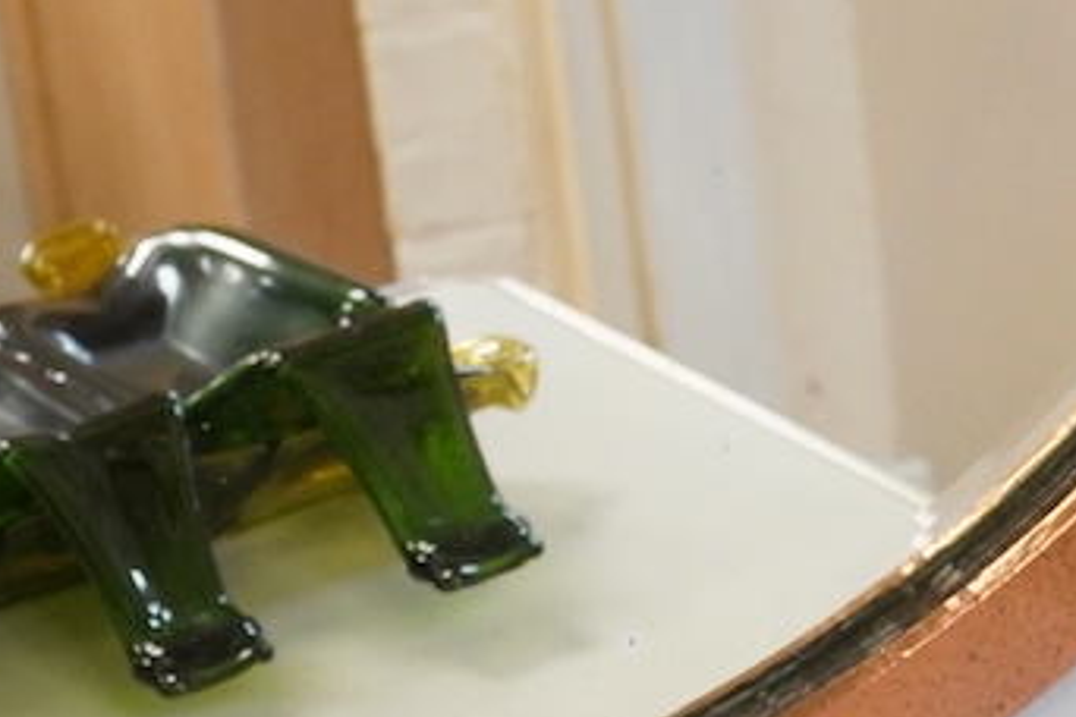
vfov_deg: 9.2
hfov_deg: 13.8
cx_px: 260
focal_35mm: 148
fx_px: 4423
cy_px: 85
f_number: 5
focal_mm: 30
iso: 2500
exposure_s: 1/160
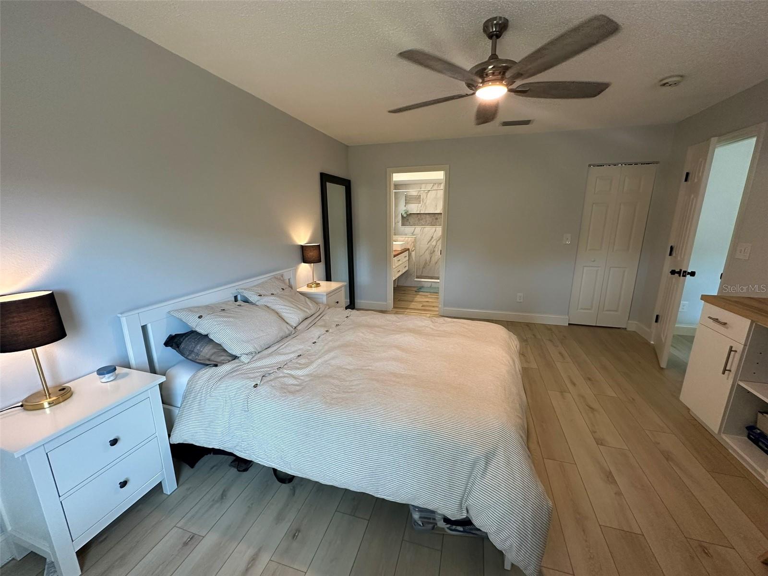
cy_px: 288
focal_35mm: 14
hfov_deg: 102.1
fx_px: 311
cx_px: 384
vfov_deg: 85.7
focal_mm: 2.22
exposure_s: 1/120
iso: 200
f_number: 2.2
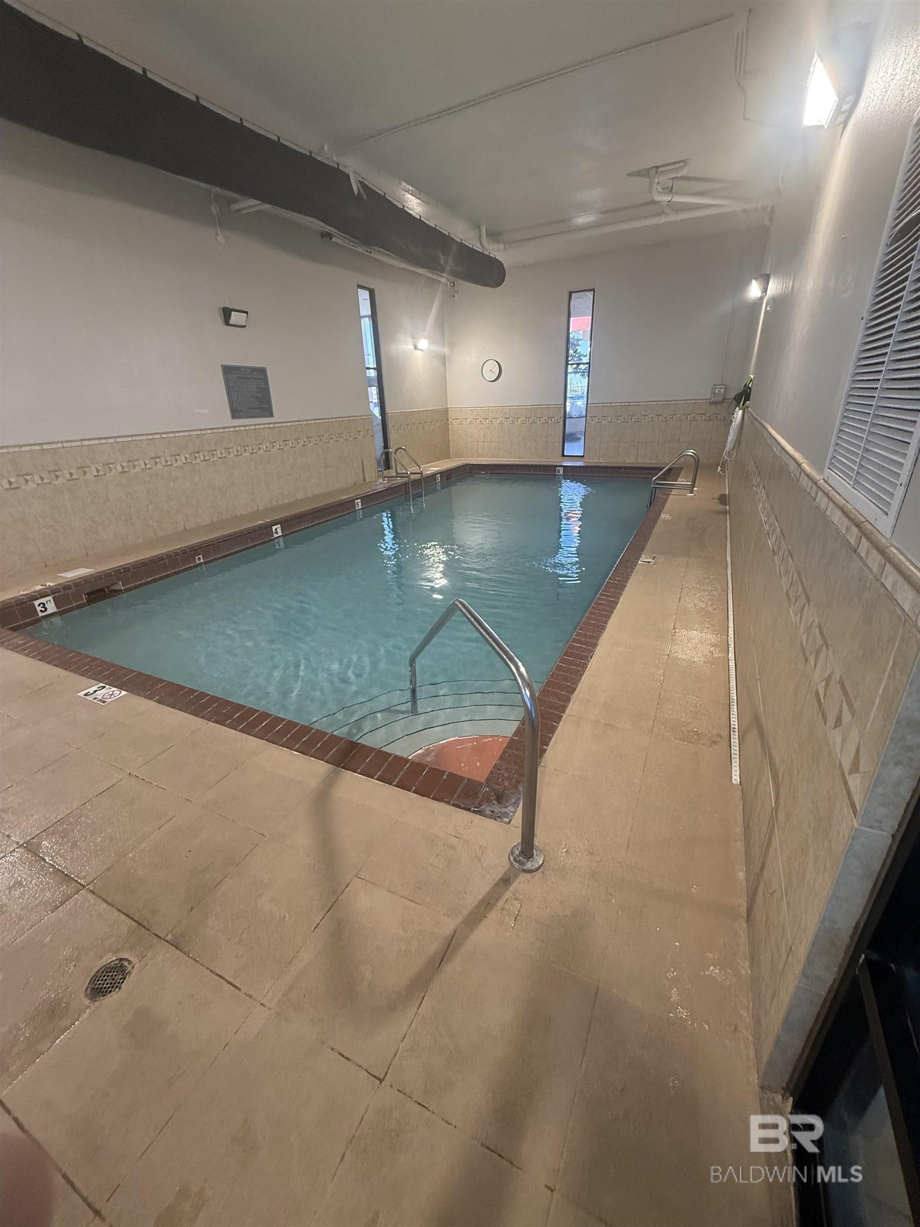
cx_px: 460
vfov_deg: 102.1
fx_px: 496
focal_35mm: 14
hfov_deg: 85.7
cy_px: 614
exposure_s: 1/120
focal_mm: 2.22
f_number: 2.2
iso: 200
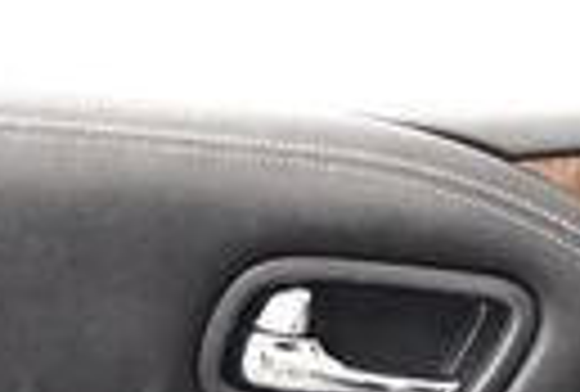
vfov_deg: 7.3
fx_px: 2878
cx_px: 184
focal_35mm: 178
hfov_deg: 11.5
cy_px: 919
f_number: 3.5
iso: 4000
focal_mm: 18
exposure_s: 1/60
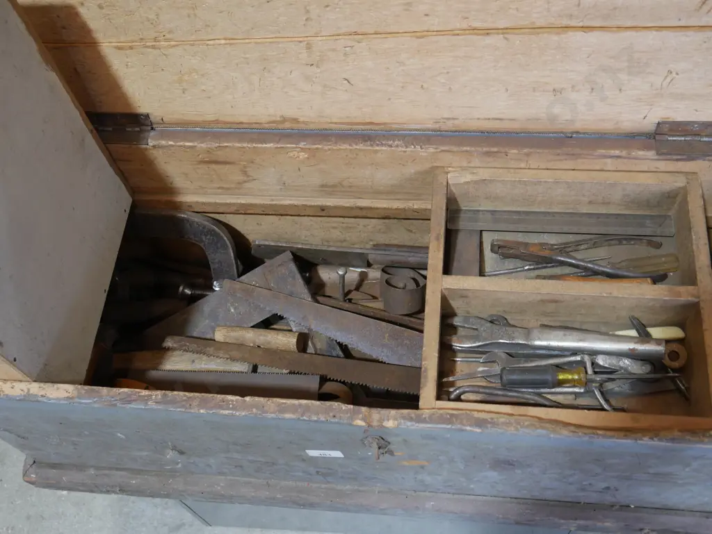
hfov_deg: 46.8
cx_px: 356
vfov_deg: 36.0
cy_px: 267
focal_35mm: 40
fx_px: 823
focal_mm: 20
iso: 500
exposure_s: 1/60
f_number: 4.4
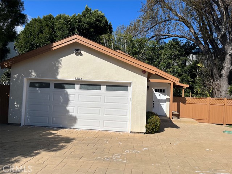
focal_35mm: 26
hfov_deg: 67.3
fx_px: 174
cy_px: 87
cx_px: 116
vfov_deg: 53.1
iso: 50
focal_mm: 5.1
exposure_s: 1/7874
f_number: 1.6
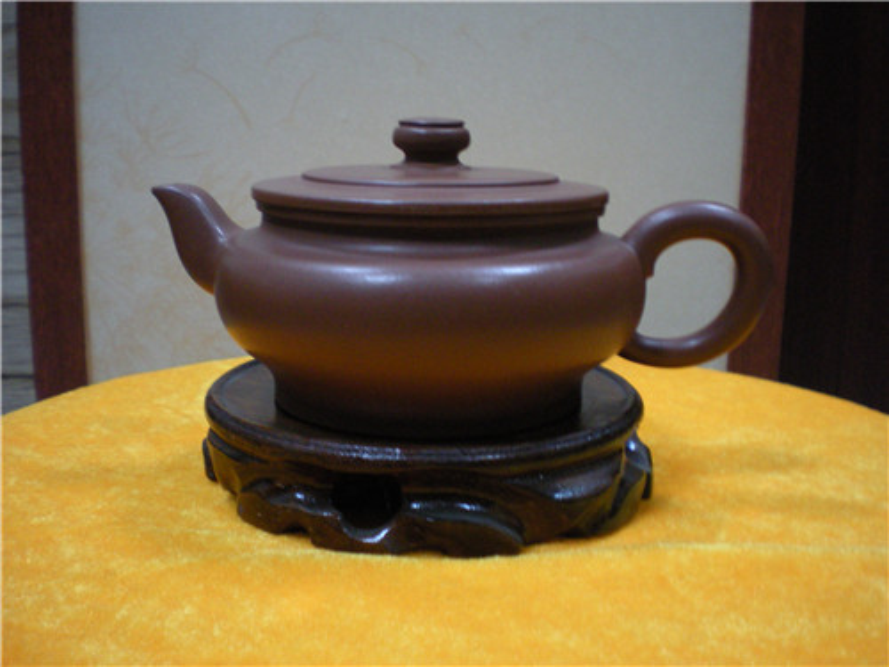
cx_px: 444
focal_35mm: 38
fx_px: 976
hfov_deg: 49.0
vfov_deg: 37.7
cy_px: 334
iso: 325
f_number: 3.1
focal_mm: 6.3
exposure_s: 1/8
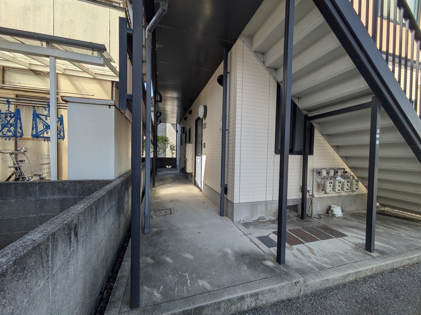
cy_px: 158
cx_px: 210
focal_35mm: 14
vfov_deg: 85.7
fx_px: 170
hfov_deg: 102.1
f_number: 2.2
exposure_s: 1/504
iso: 49
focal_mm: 1.83
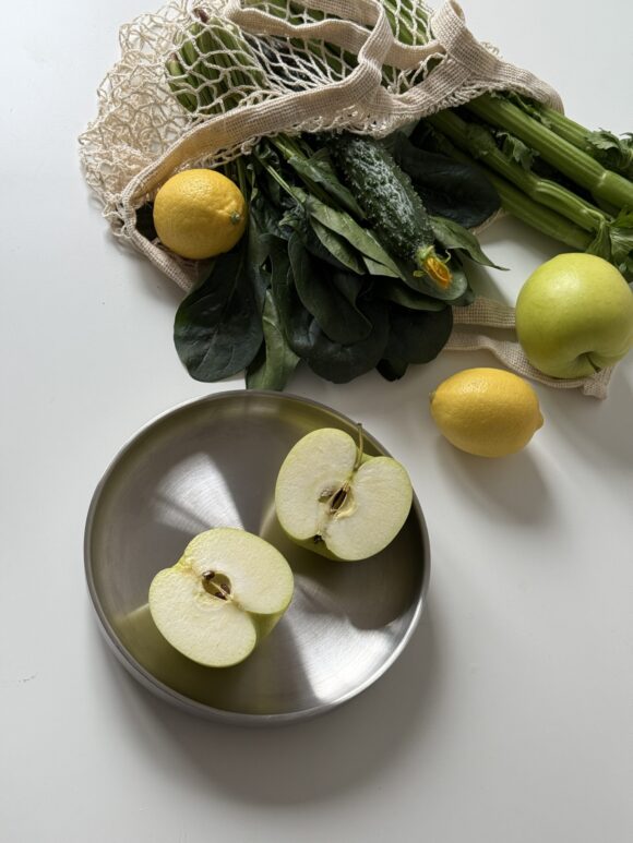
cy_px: 422
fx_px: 1170
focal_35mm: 48
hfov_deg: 30.3
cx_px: 316
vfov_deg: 39.7
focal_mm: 6.76
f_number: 1.78
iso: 100
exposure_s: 1/109
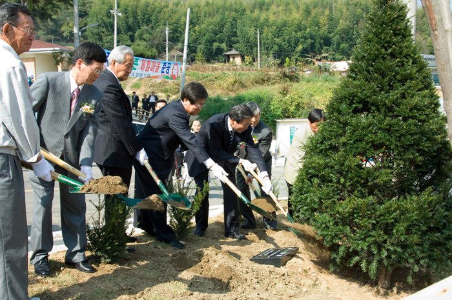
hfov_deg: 53.2
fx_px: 451
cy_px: 150
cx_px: 226
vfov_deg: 36.8
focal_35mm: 36
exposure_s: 1/125
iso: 200
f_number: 8
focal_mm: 24
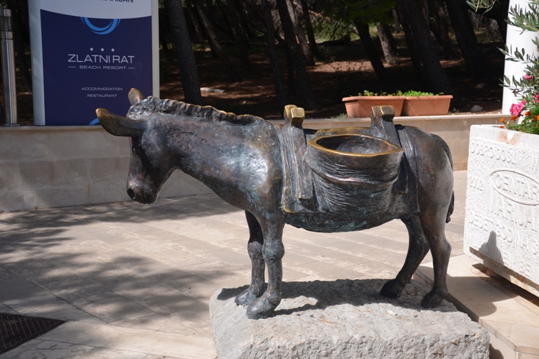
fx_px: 778
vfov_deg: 26.0
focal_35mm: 52
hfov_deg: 38.2
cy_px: 179
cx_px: 266
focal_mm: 34
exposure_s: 1/200
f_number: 4.5
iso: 100
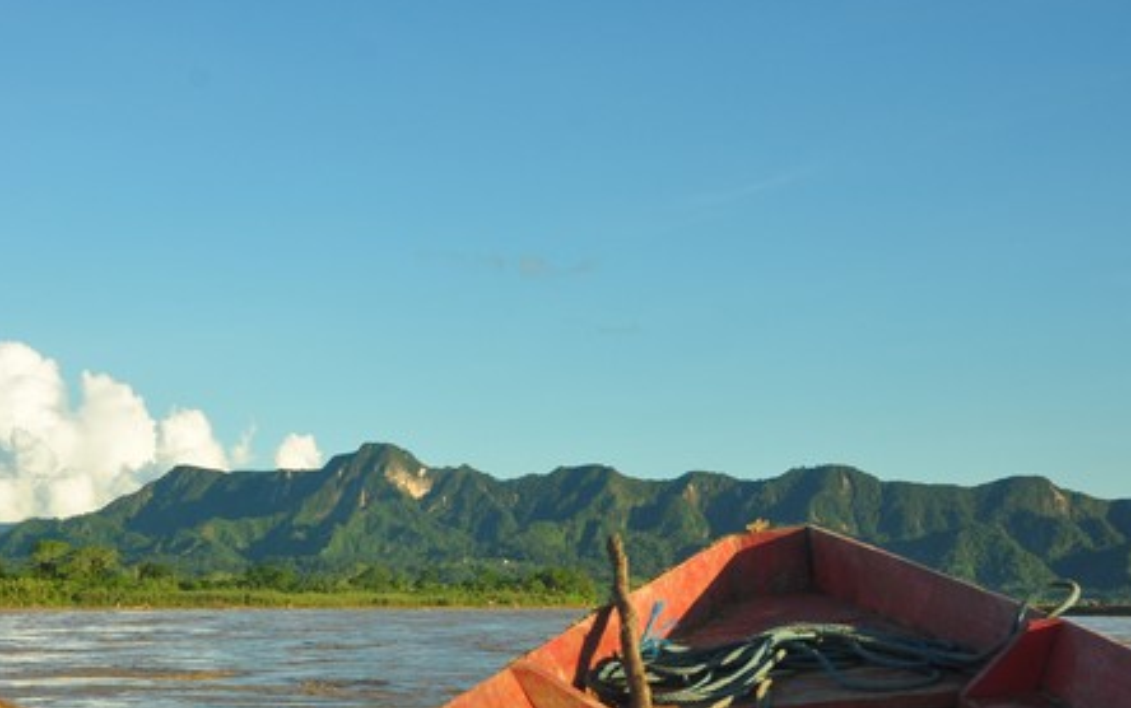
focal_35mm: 66
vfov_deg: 19.7
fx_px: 2035
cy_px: 490
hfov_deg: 30.9
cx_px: 428
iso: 200
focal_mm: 32
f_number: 10
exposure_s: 1/250
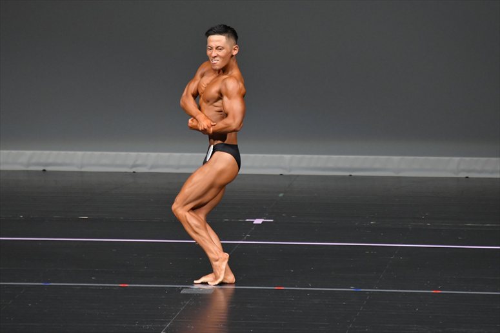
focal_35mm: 375
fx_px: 5206
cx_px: 250
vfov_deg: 3.7
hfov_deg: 5.5
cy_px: 166
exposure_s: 1/400
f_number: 5.6
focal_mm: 250
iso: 4000
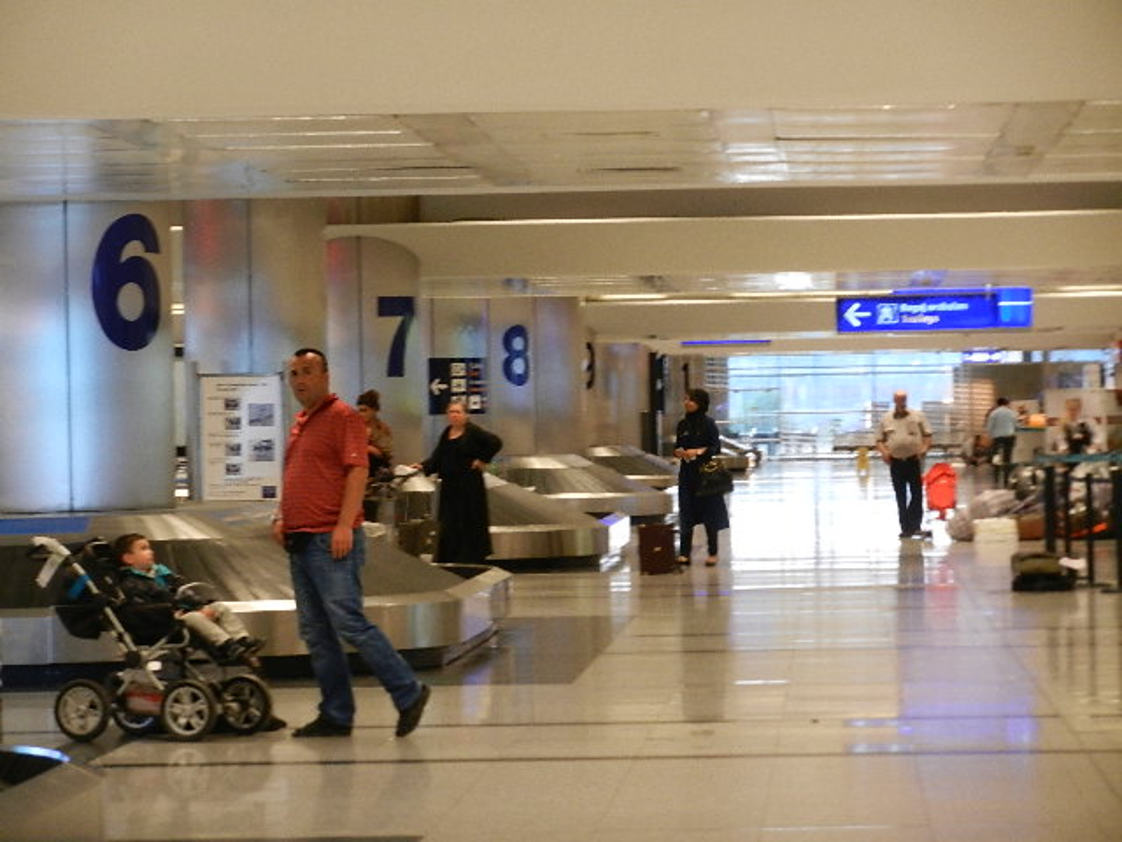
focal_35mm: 189
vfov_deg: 7.9
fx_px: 6126
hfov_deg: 10.5
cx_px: 561
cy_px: 421
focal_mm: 34
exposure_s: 1/13
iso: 400
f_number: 5.3
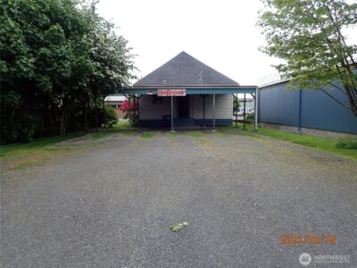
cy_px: 134
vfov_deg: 54.9
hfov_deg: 69.4
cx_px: 178
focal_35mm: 25
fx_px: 258
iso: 100
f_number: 2.8
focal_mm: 4.5
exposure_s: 1/400
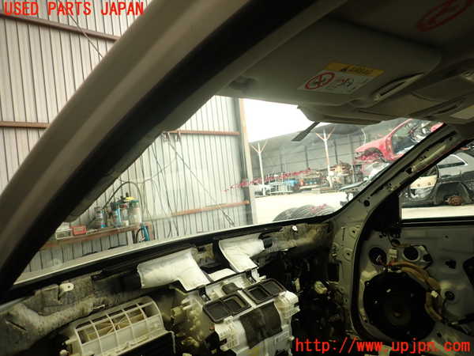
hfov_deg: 69.4
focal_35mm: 25
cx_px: 237
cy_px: 178
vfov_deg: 54.9
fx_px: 342
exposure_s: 1/60
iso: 160
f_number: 2
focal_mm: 4.5
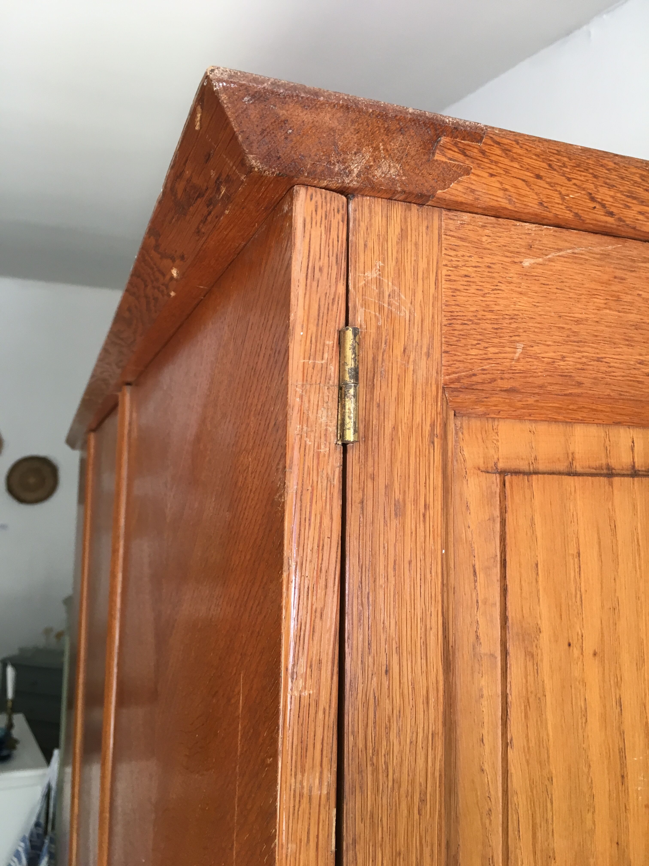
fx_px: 725
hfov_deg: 48.2
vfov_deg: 61.7
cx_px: 324
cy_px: 433
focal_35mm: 29
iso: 50
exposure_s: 1/33
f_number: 2.2
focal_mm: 4.15
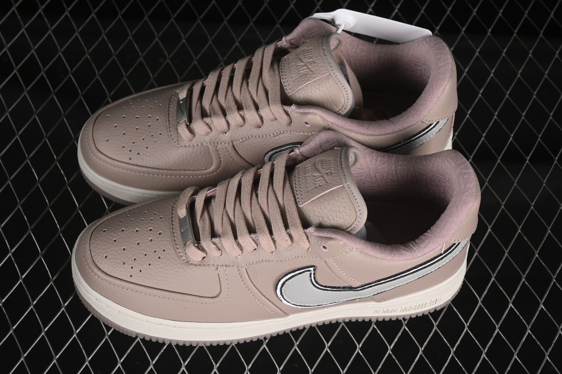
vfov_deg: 18.2
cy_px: 187
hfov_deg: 27.0
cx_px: 281
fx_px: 1171
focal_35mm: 75
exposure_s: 1/80
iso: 160
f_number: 7.1
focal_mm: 50
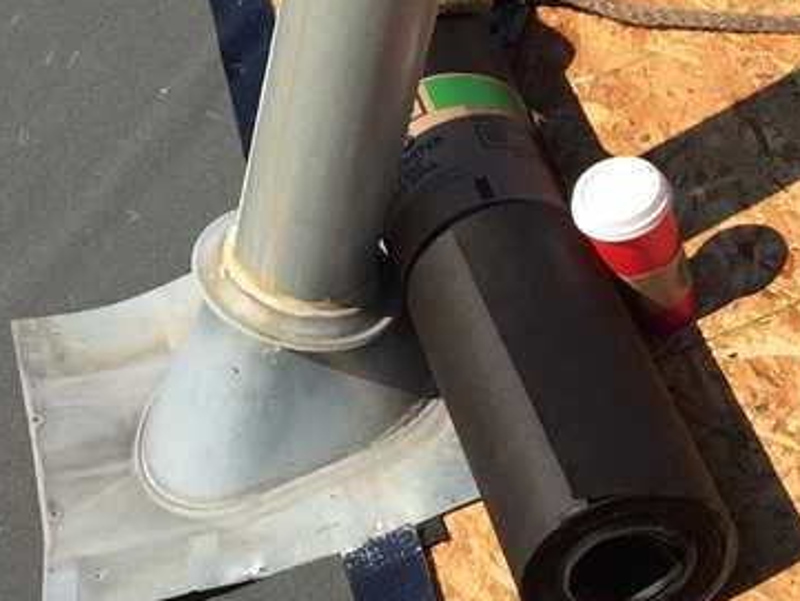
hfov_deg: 18.1
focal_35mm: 107
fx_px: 2474
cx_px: 70
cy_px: 60
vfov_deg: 13.7
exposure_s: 1/2083
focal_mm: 4.15
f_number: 2.2
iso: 32
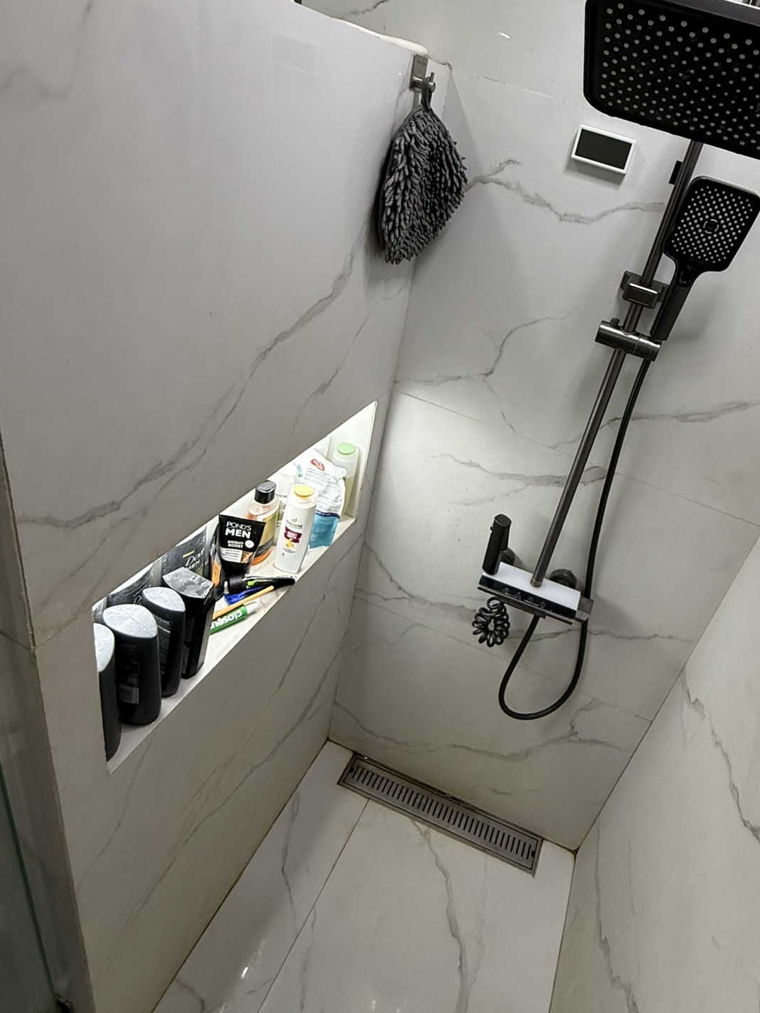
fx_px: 586
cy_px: 421
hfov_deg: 63.8
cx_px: 522
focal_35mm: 20
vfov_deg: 81.1
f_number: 2.2
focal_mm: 2.22
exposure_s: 1/100
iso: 160
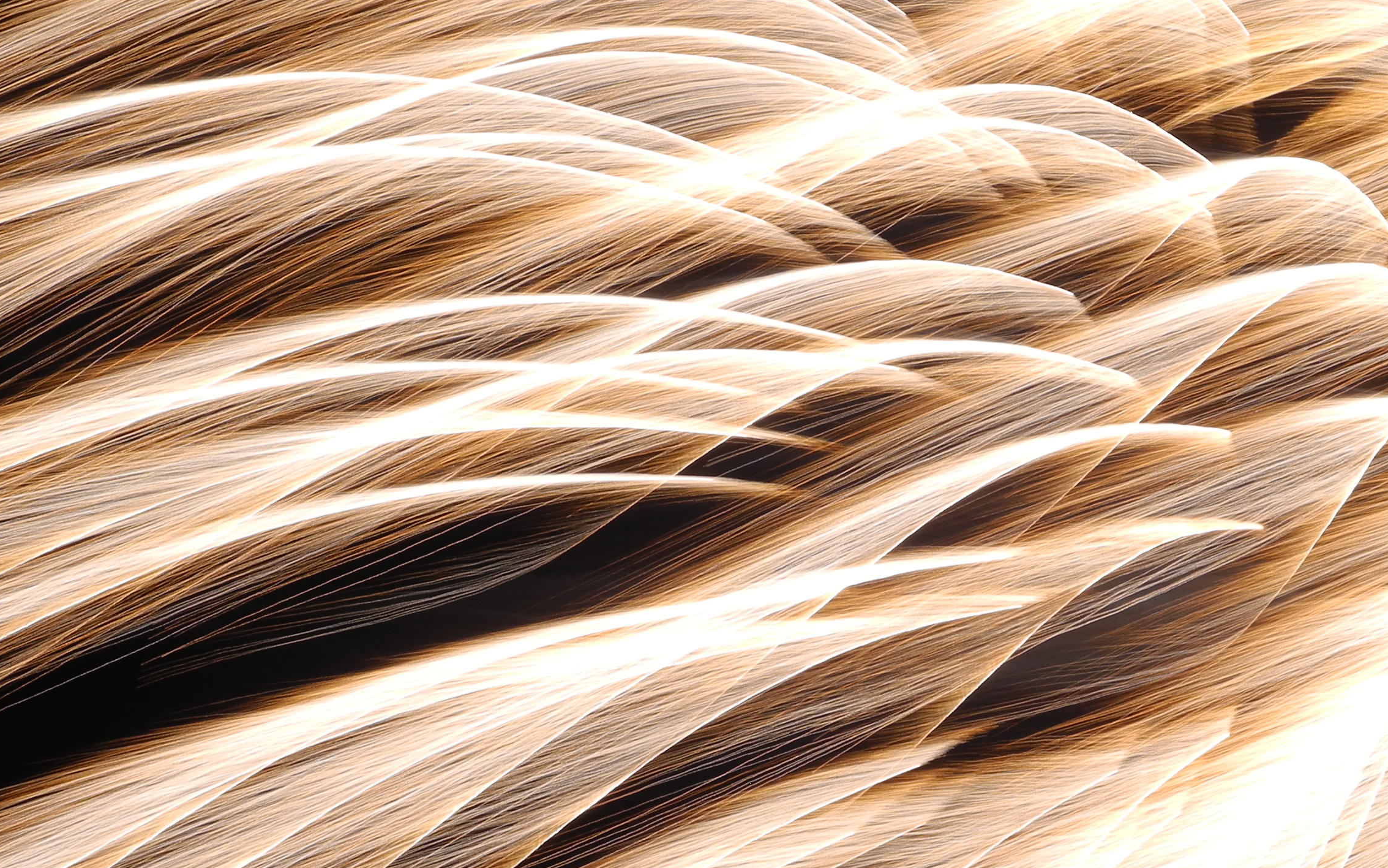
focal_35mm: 203
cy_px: 673
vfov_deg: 6.5
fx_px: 7679
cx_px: 874
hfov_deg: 10.3
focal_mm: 25.4
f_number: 7.1
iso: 100
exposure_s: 4
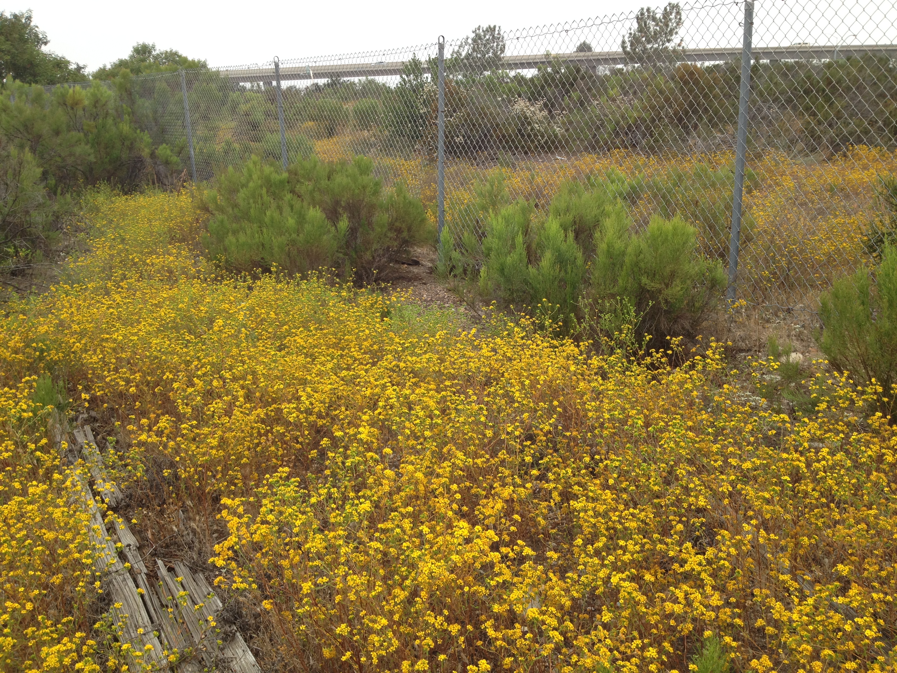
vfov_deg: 40.7
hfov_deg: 52.6
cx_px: 448
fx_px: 907
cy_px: 336
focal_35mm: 35
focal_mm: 4.28
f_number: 2.4
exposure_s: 1/192
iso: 50
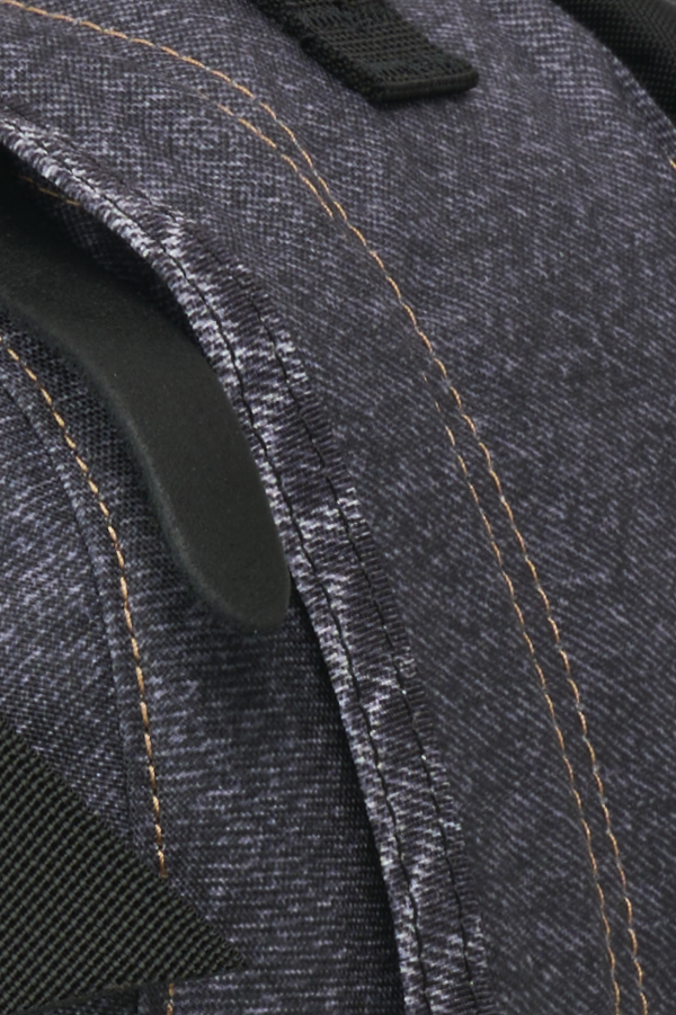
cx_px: -17
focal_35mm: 513
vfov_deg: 4.0
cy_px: 1249
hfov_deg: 2.7
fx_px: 14459
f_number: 16
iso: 100
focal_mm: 77
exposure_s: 1/125
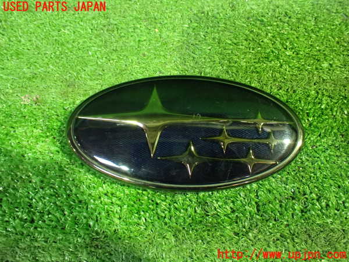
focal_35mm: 30
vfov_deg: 46.8
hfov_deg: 60.0
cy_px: 131
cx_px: 174
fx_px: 302
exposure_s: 1/30
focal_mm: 5.4
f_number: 2.3
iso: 1250
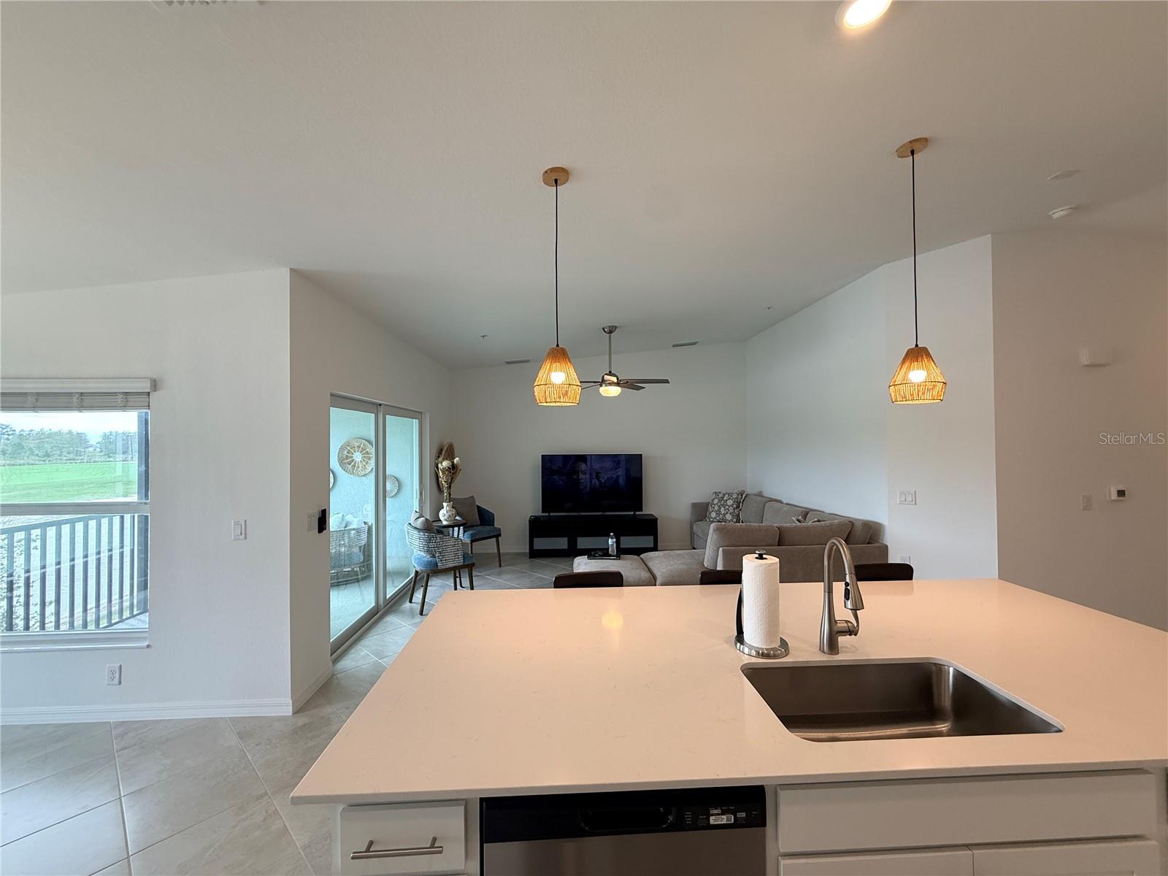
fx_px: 472
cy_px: 438
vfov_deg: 85.7
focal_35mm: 14
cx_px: 584
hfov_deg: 102.1
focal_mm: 2.22
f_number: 2.2
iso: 125
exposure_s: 1/120
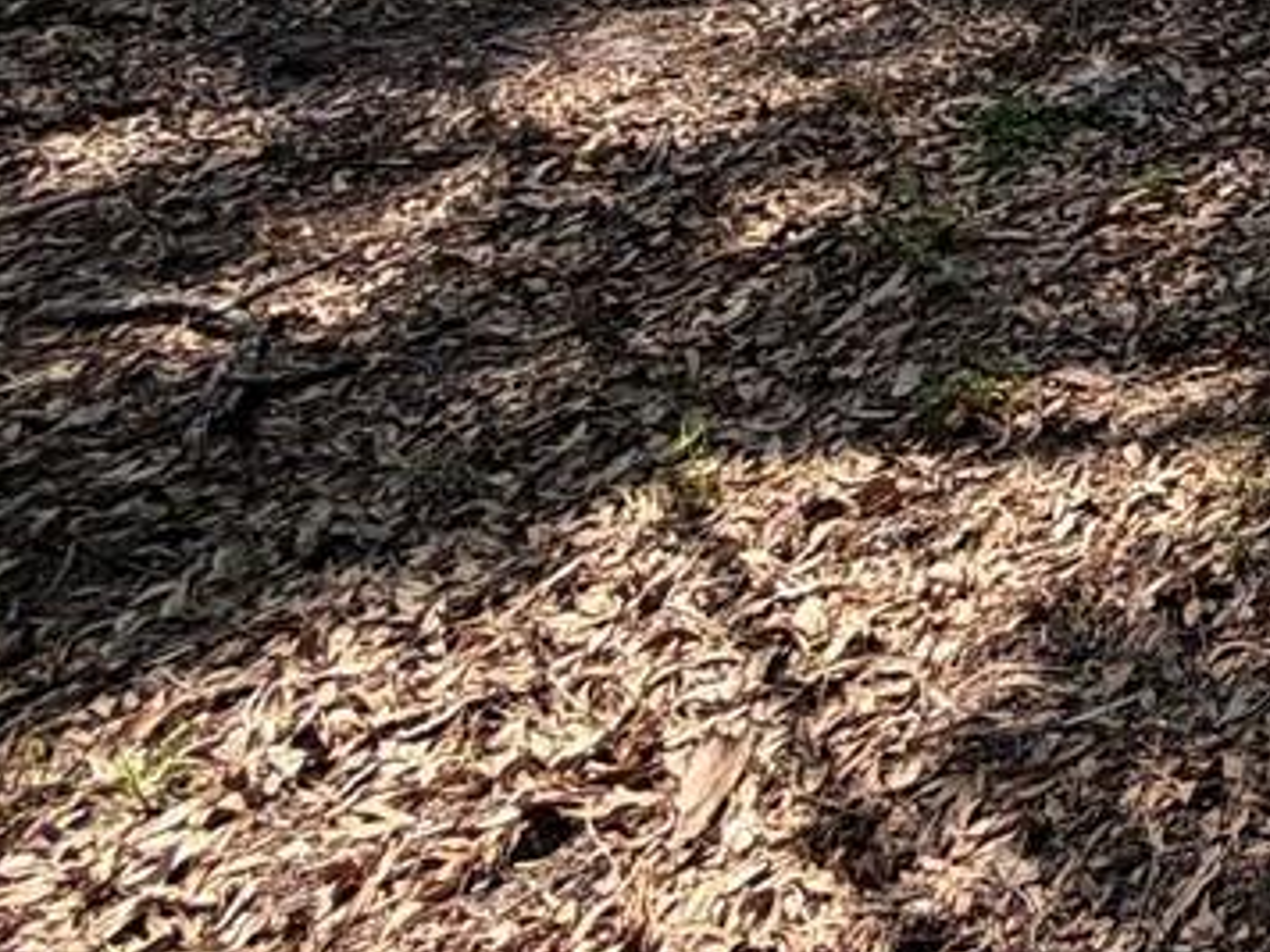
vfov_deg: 18.8
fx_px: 2311
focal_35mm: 63
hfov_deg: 20.6
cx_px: 2326
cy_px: -681
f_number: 2.2
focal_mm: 2.22
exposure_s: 1/770
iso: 32
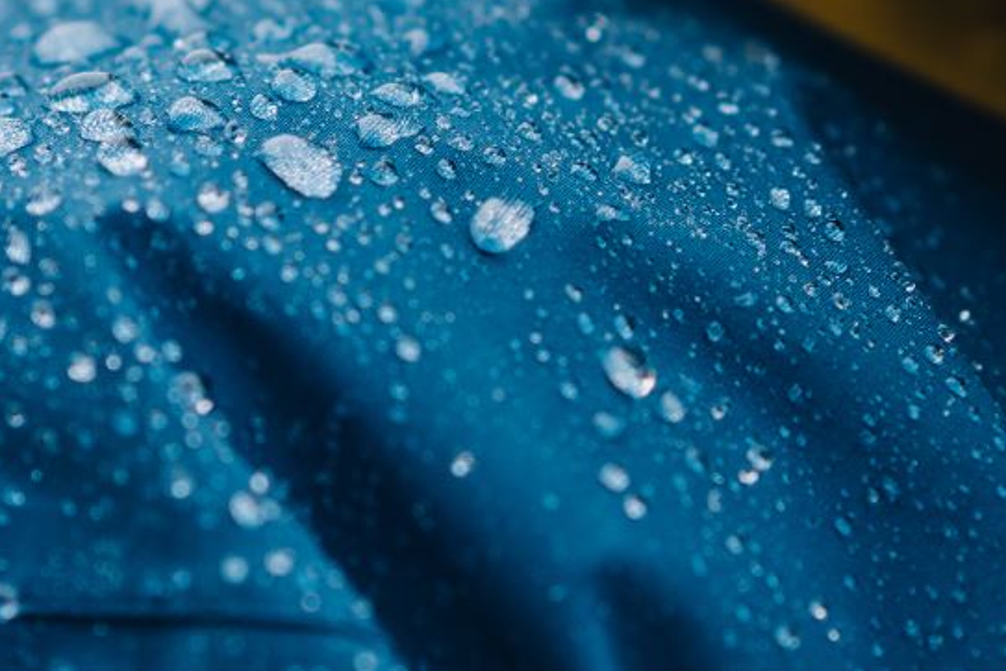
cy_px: 332
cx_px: 593
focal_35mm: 164
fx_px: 4583
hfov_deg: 12.5
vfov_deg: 8.4
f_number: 2.5
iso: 160
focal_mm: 55
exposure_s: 1/200
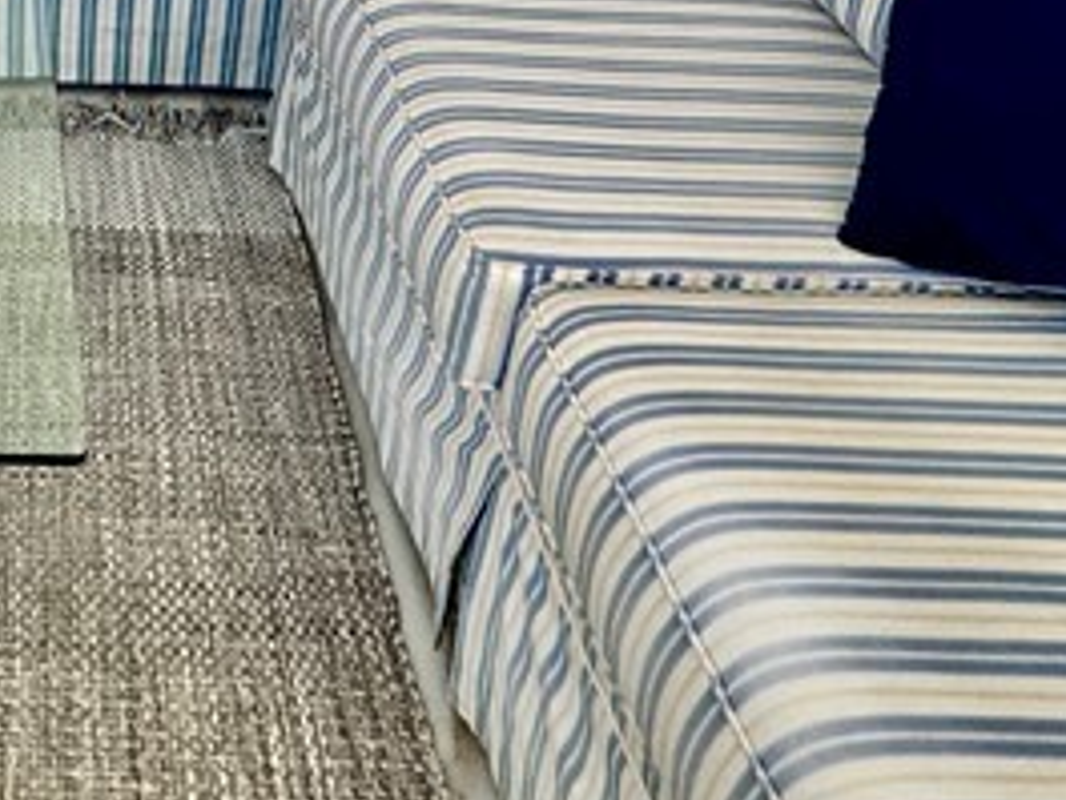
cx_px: 40
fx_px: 1664
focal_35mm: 54
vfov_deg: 22.5
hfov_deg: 33.0
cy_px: -382
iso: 100
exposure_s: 1/120
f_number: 2.2
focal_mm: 2.22
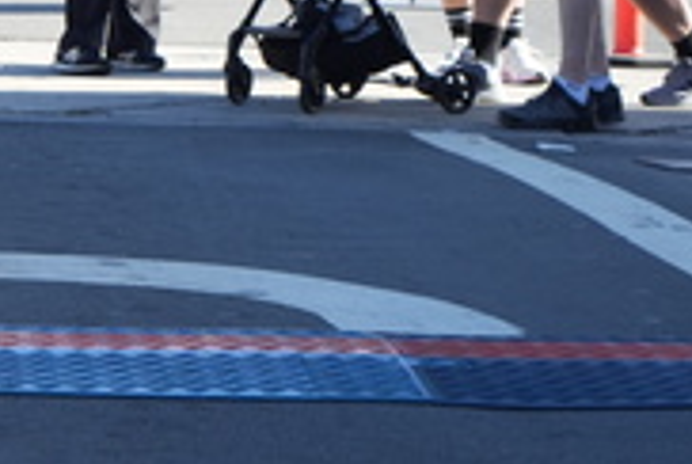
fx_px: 4062
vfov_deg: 6.5
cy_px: -230
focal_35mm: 211
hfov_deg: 9.6
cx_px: -186
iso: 1600
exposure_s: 1/1000
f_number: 8
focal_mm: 70
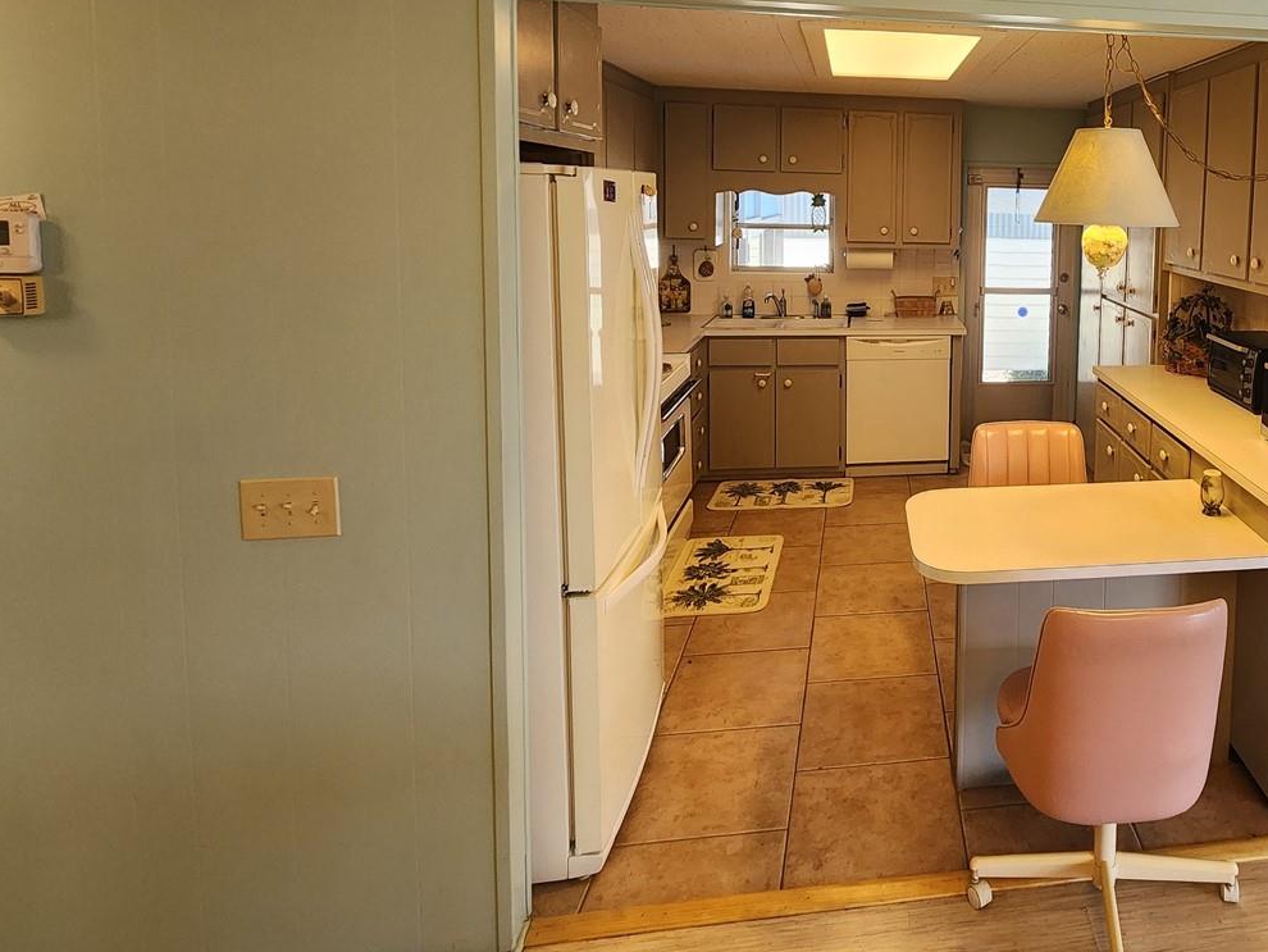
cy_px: 267
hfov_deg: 71.7
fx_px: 769
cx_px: 999
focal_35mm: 21
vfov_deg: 60.8
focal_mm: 2.2
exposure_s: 1/60
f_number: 2.2
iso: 200
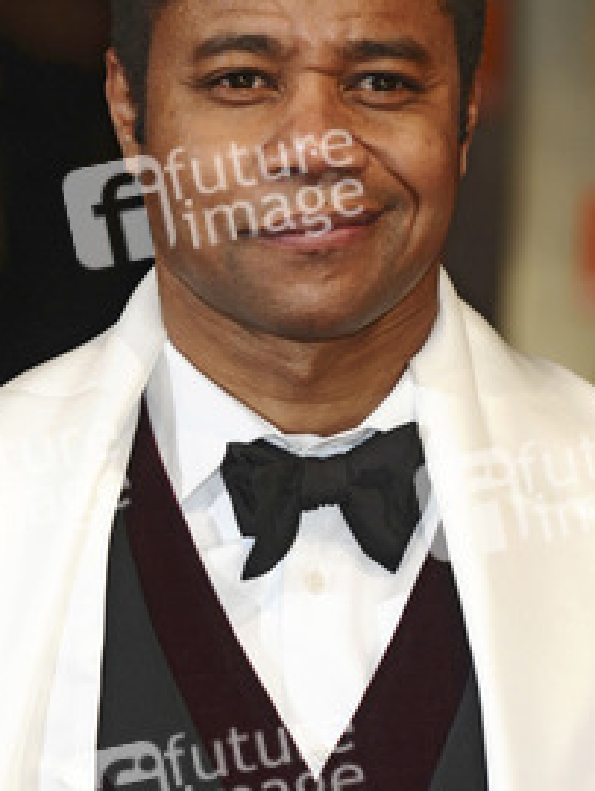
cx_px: 300
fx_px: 7087
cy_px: 346
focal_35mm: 310
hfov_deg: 4.8
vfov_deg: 6.4
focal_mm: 145
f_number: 4.5
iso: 320
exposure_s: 1/200
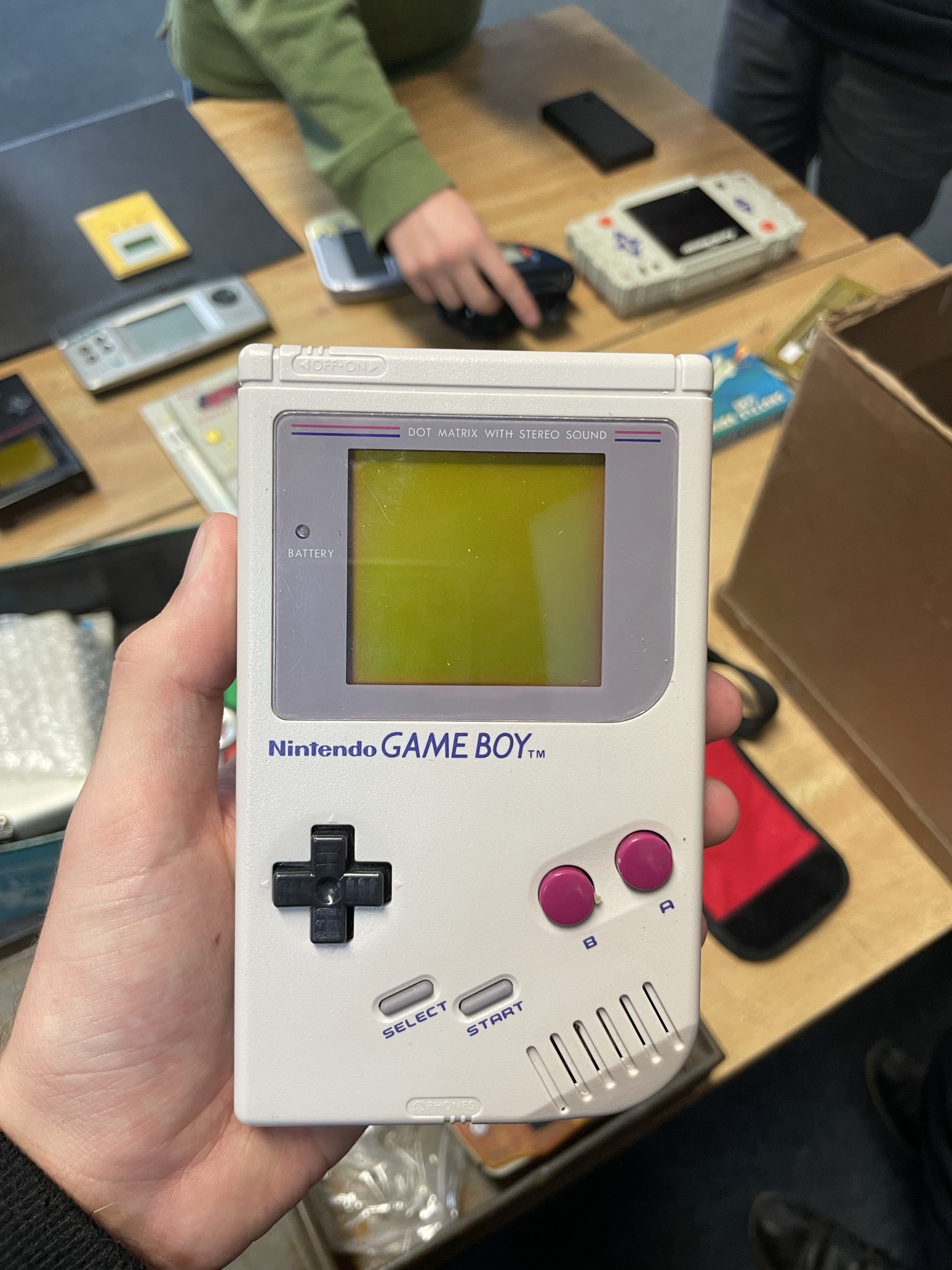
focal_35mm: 26
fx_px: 953
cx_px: 476
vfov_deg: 67.3
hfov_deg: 53.1
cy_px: 635
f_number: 1.6
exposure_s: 1/50
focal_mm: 4.2
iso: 80
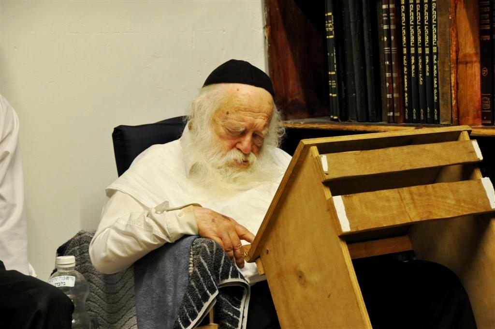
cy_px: 164
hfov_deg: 17.1
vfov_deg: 11.4
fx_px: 1648
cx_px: 248
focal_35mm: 120
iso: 800
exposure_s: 1/40
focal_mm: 80
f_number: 5
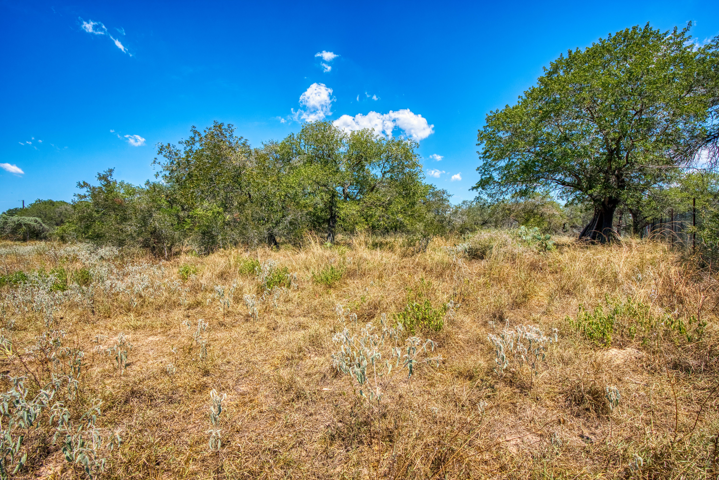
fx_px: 320
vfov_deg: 73.8
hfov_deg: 96.7
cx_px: 360
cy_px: 240
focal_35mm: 16
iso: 100
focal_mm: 16
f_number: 11
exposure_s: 1/30
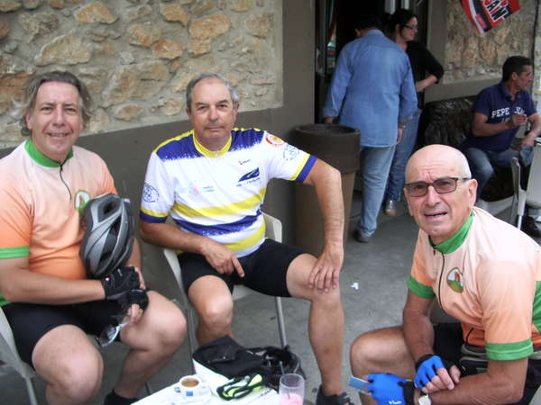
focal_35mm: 35
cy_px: 202
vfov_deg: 40.7
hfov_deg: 52.6
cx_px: 270
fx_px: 547
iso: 50
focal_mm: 5.8
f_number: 2.6
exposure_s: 1/100
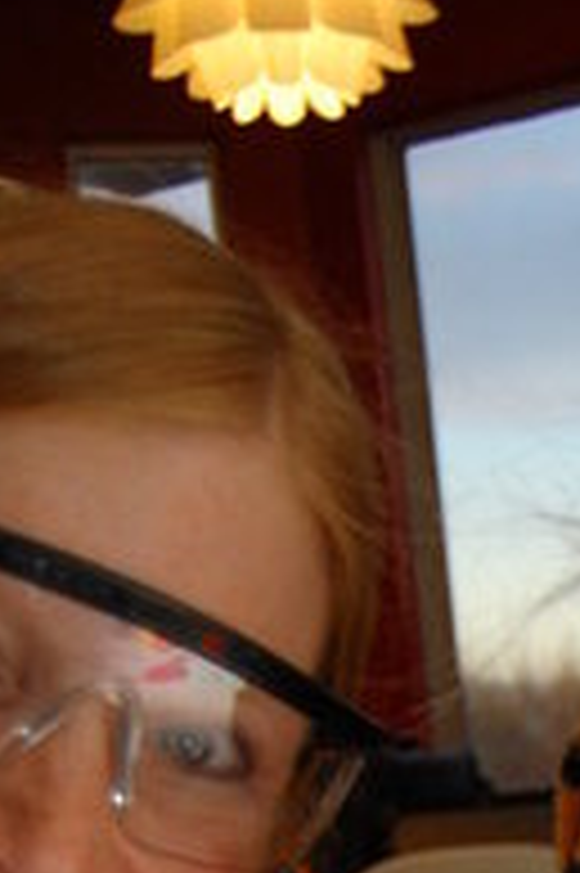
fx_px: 2639
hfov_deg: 11.8
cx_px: 944
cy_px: 1341
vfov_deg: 16.9
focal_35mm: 109
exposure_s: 1/60
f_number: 4
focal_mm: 22
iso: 400
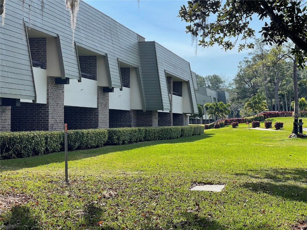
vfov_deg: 22.9
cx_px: 154
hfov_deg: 30.3
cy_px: 115
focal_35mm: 64
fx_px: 568
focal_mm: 7.5
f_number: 2.2
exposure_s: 1/652
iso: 20
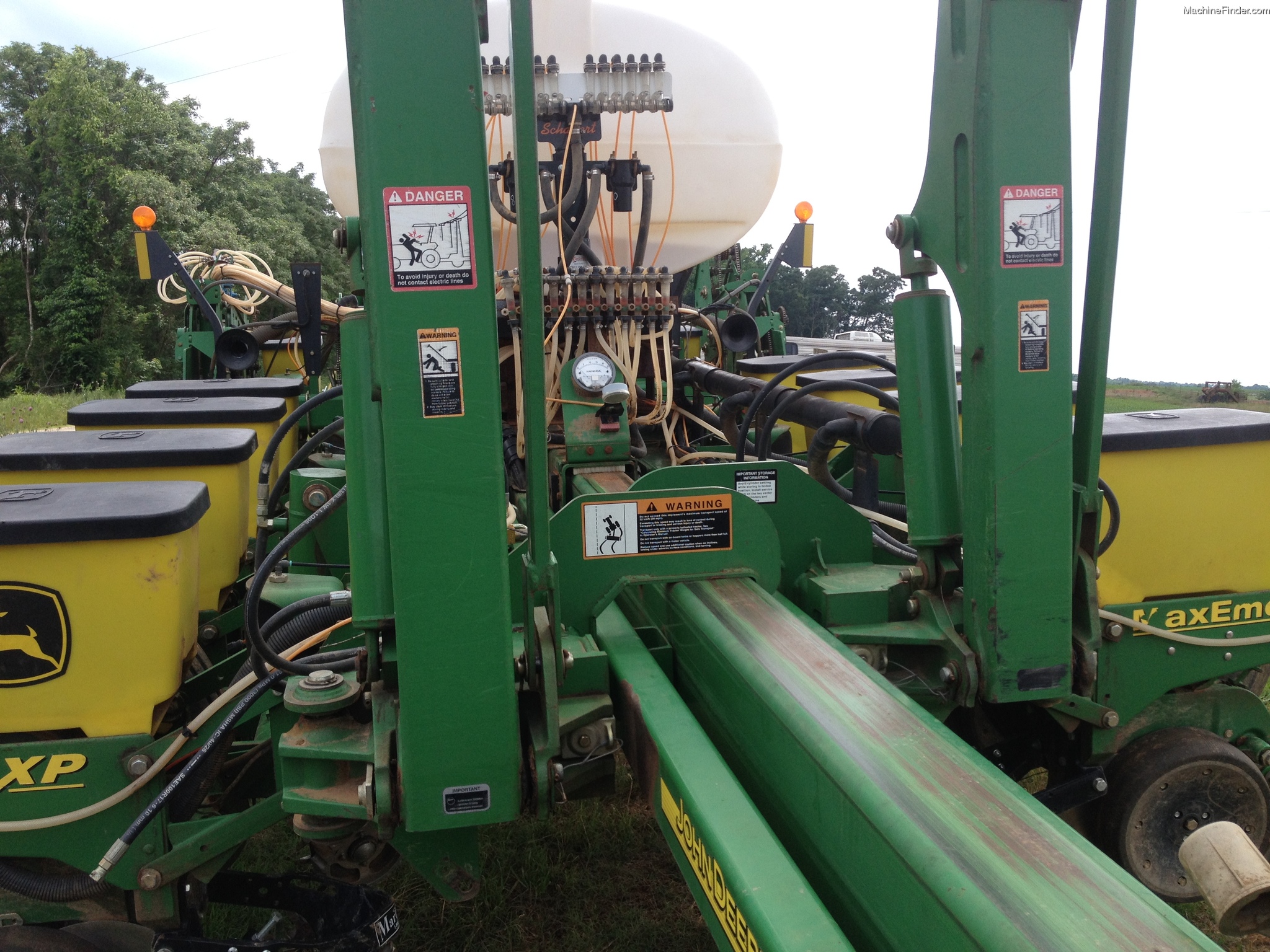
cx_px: 635
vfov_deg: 40.7
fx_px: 1284
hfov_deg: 52.6
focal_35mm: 35
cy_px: 476
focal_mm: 4.28
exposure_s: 1/673
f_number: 2.4
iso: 50
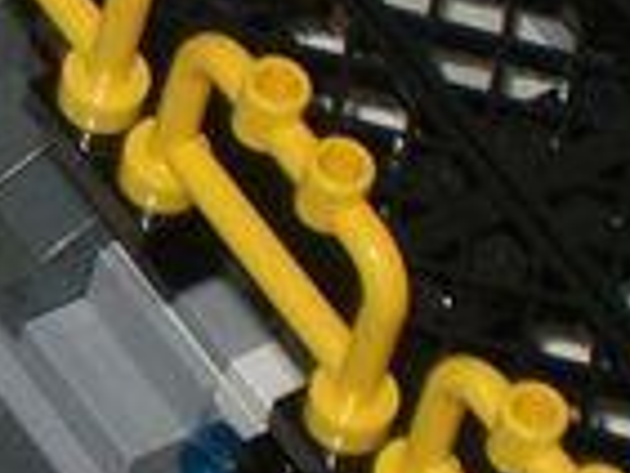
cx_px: -795
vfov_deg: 2.9
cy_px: 272
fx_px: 9399
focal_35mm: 516
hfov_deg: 3.8
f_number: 5
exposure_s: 1/125
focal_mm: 17.4
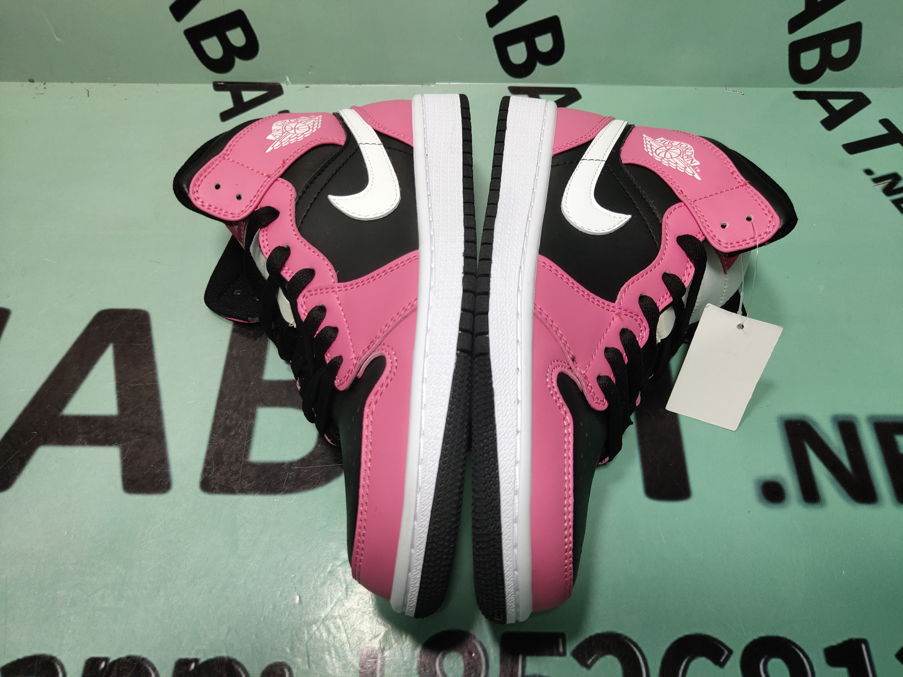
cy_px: 338
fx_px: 783
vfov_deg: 46.8
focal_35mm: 30
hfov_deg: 60.0
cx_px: 452
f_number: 1.79
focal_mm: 4.35
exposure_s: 1/100
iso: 89
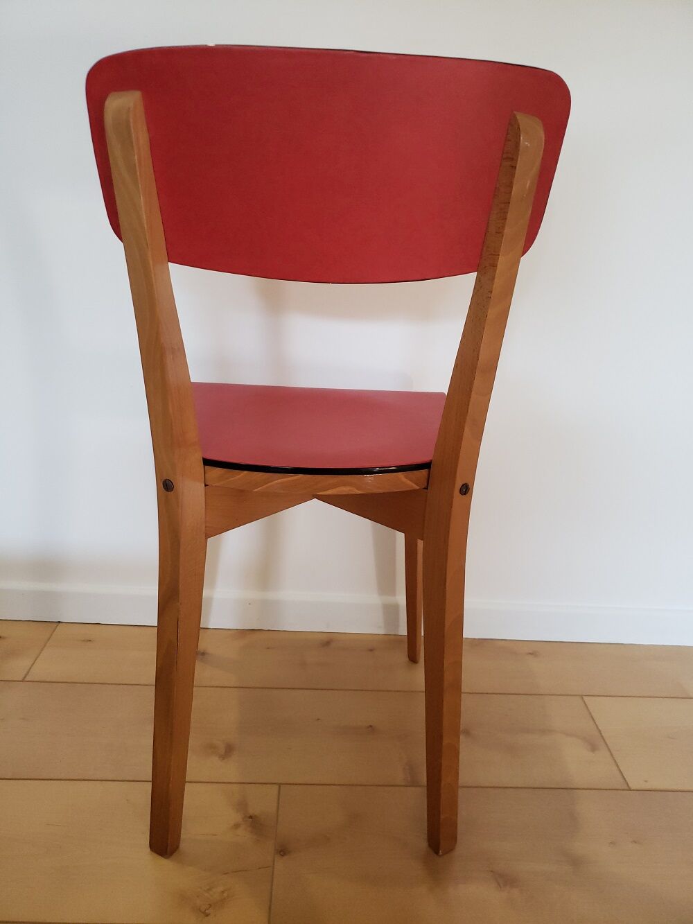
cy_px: 462
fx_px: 694
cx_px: 346
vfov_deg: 67.3
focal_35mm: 26
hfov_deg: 53.1
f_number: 1.5
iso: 320
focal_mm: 4.3
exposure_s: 1/50
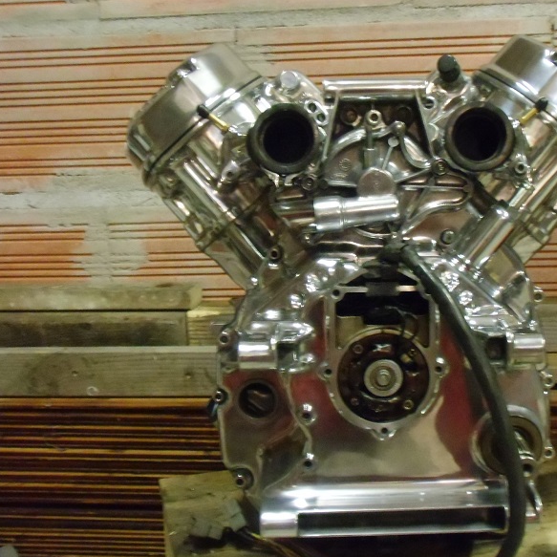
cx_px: 359
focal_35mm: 40
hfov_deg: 41.5
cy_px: 286
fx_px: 728
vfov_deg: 41.9
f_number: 3.7
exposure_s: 1/8
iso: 800
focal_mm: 5.93
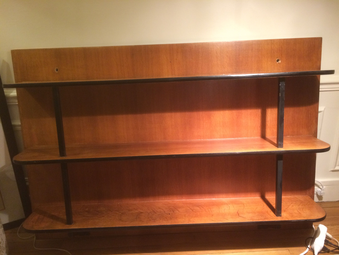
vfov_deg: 48.2
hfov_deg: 61.7
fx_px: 284
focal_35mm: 29
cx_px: 170
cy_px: 128
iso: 320
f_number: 2.2
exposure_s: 1/33
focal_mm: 4.15
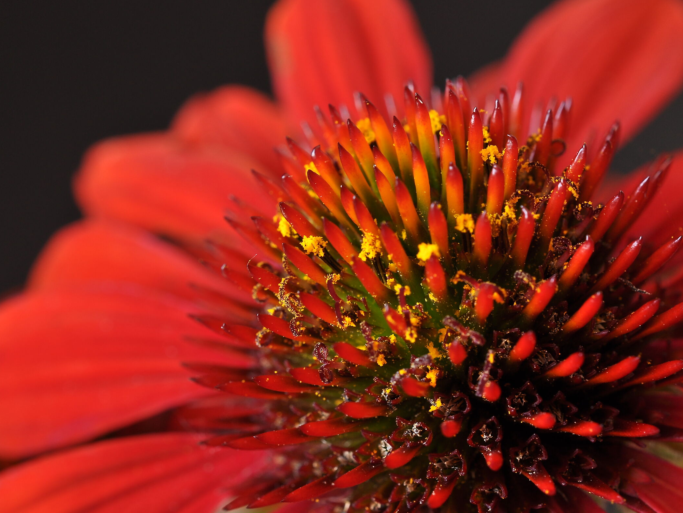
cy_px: 255
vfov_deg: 22.3
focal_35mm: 66
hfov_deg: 29.4
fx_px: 1302
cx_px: 301
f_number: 14
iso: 200
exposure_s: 1.6
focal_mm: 40
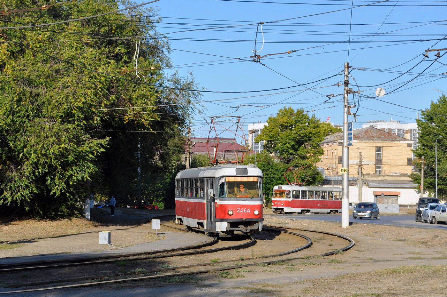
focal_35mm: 72
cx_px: 224
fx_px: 892
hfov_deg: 28.1
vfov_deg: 18.9
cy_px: 148
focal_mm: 48
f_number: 7.1
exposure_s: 1/400
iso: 200
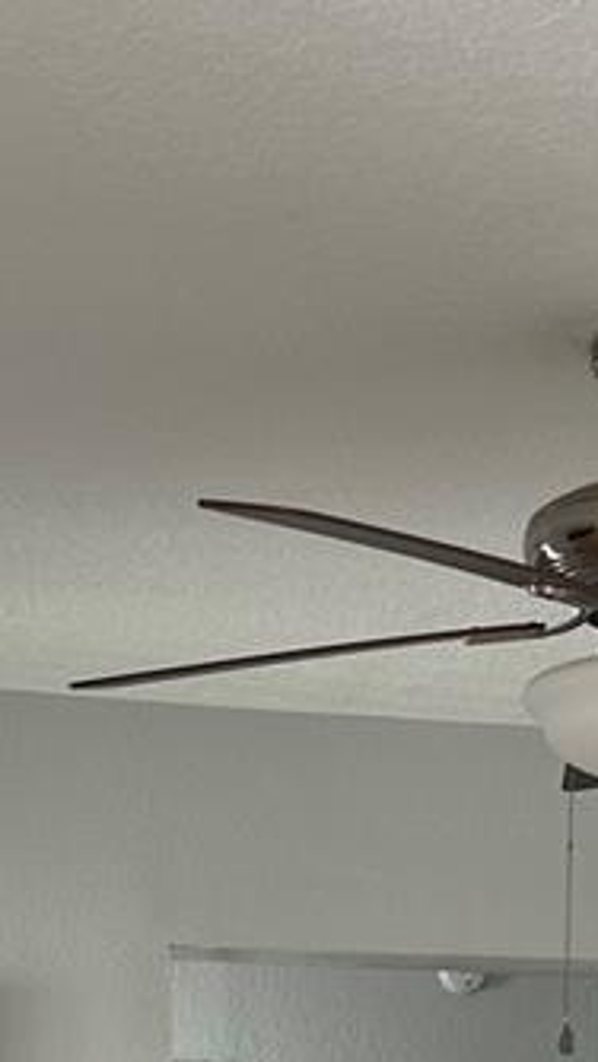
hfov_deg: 12.8
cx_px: 464
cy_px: 1424
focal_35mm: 94
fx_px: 2648
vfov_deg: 20.5
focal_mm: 6.86
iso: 160
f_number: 1.78
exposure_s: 1/60
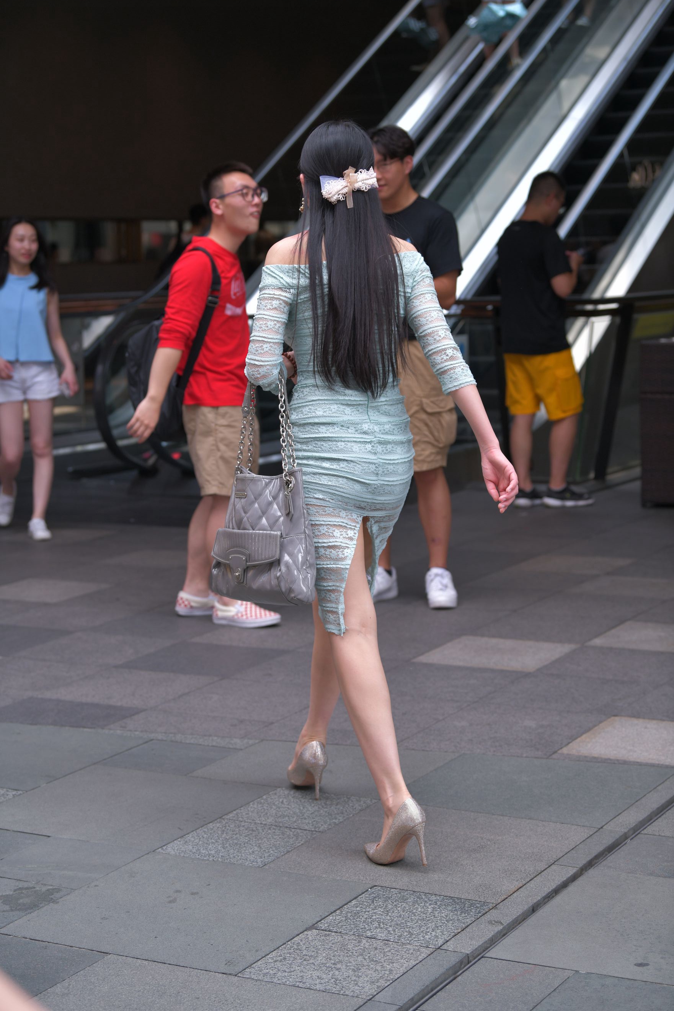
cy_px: 506
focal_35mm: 70
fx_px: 1965
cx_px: 337
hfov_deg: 19.5
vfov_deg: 28.8
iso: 280
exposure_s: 1/640
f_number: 4
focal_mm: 70
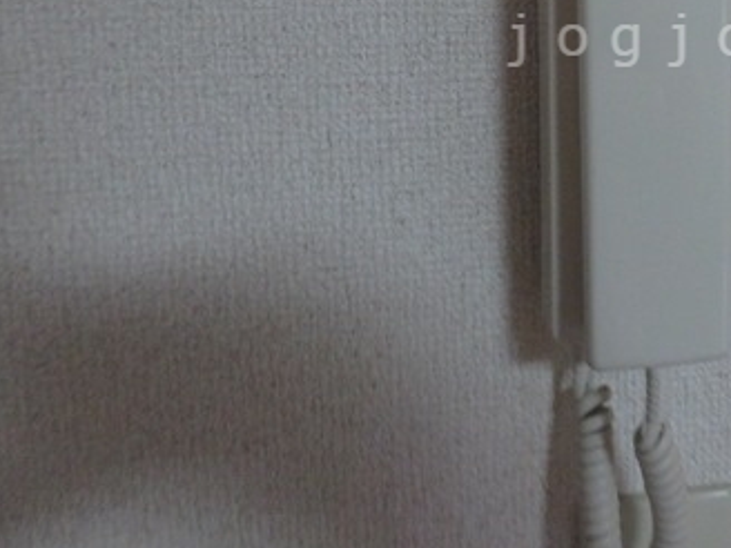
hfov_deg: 42.0
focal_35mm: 41
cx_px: 660
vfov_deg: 33.1
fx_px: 866
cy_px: 40
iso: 640
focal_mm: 3.7
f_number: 3.5
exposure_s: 1/30
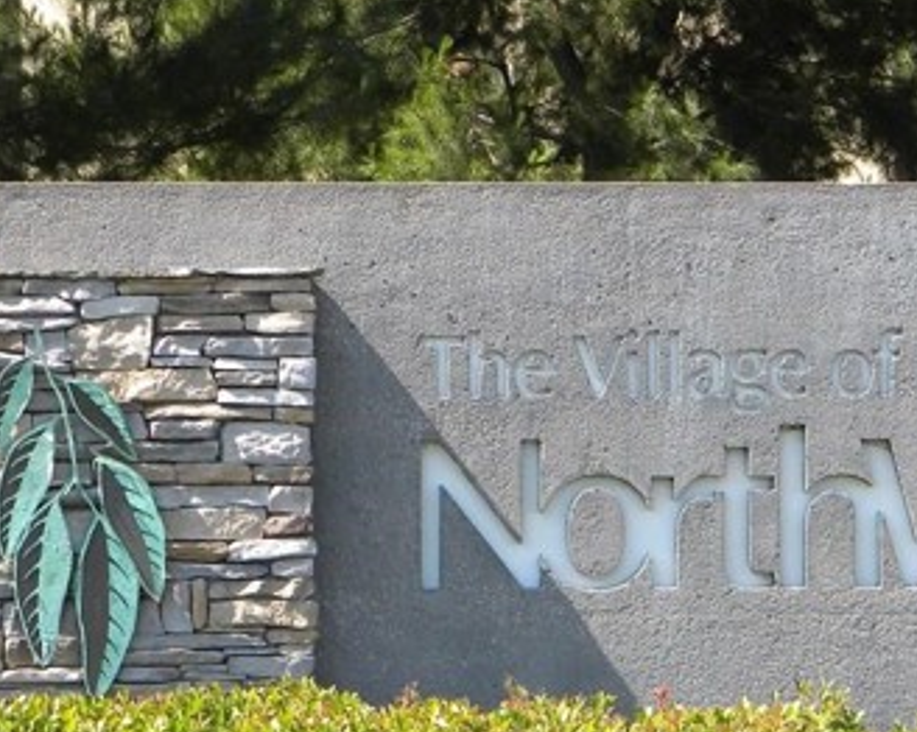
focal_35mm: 200
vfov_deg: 7.7
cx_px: 649
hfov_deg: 9.7
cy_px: 388
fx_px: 5425
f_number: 4.7
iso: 80
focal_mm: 19
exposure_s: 1/205
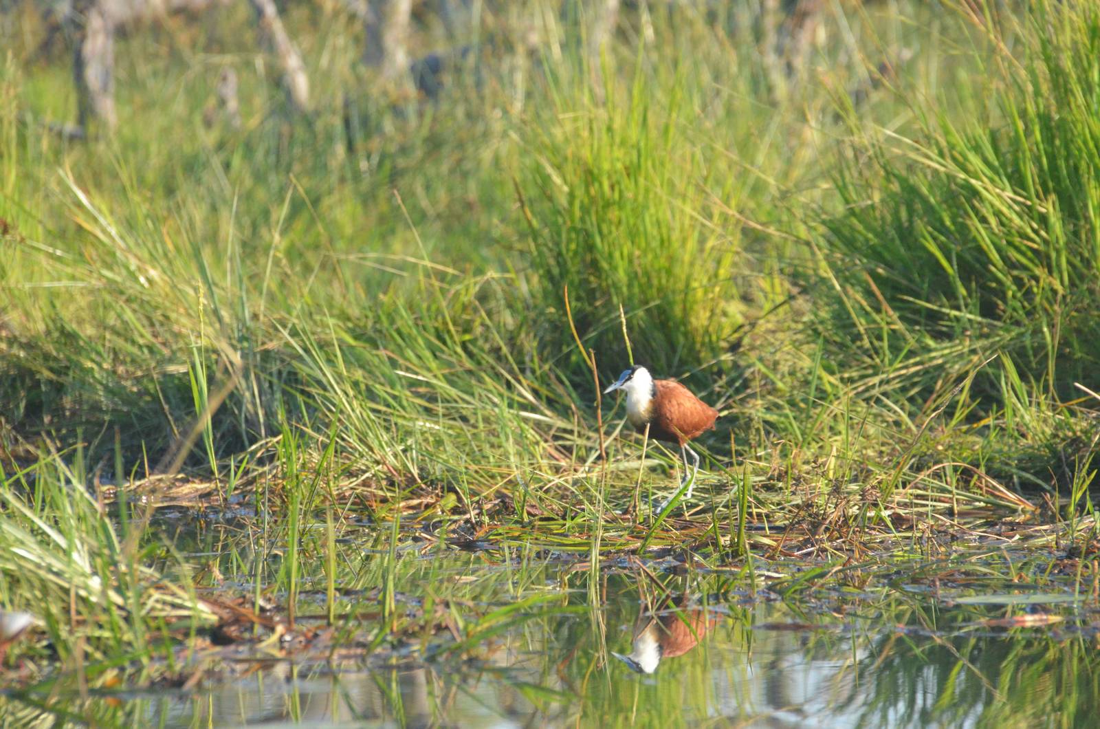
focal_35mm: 405
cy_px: 364
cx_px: 550
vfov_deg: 3.4
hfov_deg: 5.1
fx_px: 12350
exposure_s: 1/2000
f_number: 11
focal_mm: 270
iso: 2500
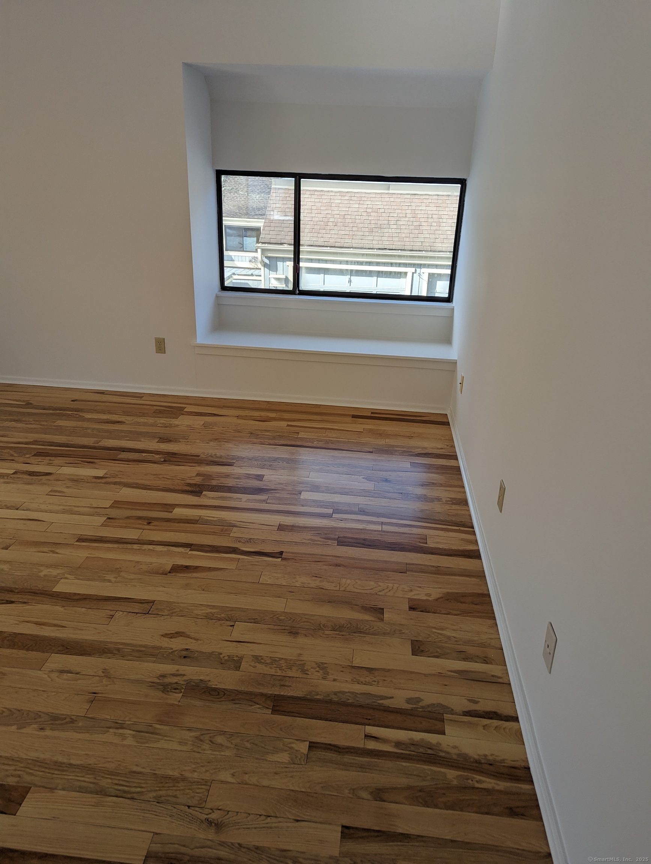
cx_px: 326
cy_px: 432
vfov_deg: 71.5
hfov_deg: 56.9
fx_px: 600
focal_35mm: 24
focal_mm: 6.81
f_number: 1.85
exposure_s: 1/566
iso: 45
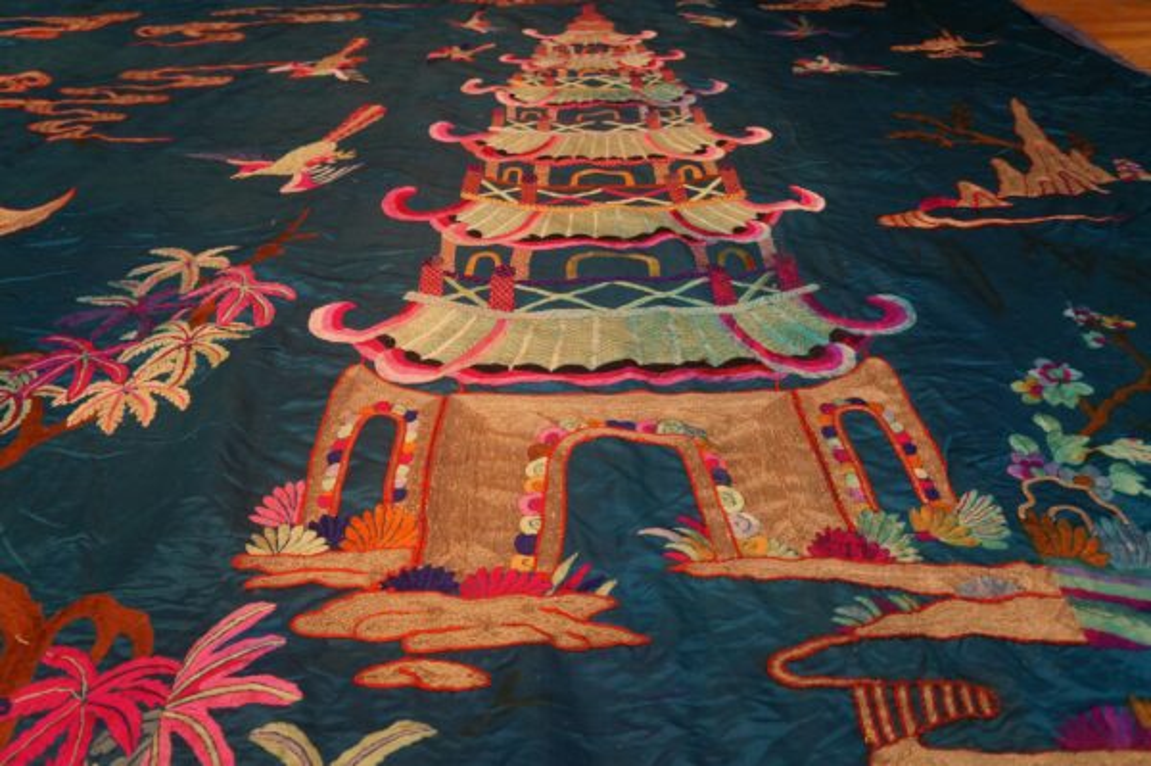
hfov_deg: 62.0
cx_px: 576
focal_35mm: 30
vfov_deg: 43.5
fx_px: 958
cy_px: 383
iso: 500
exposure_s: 1/60
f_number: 4
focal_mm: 20
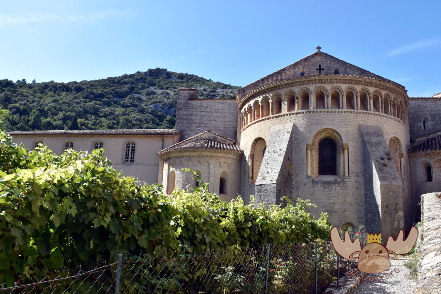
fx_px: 331
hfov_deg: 67.4
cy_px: 147
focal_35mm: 27
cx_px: 220
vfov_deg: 47.9
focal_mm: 18
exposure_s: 1/320
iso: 200
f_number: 9
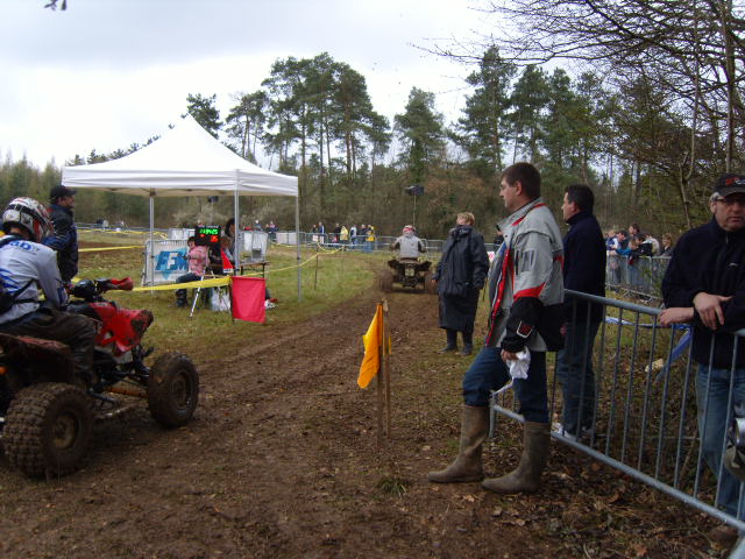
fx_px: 753
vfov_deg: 40.7
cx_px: 372
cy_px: 280
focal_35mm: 35
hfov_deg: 52.6
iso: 80
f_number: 2.8
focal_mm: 7.4
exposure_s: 1/350
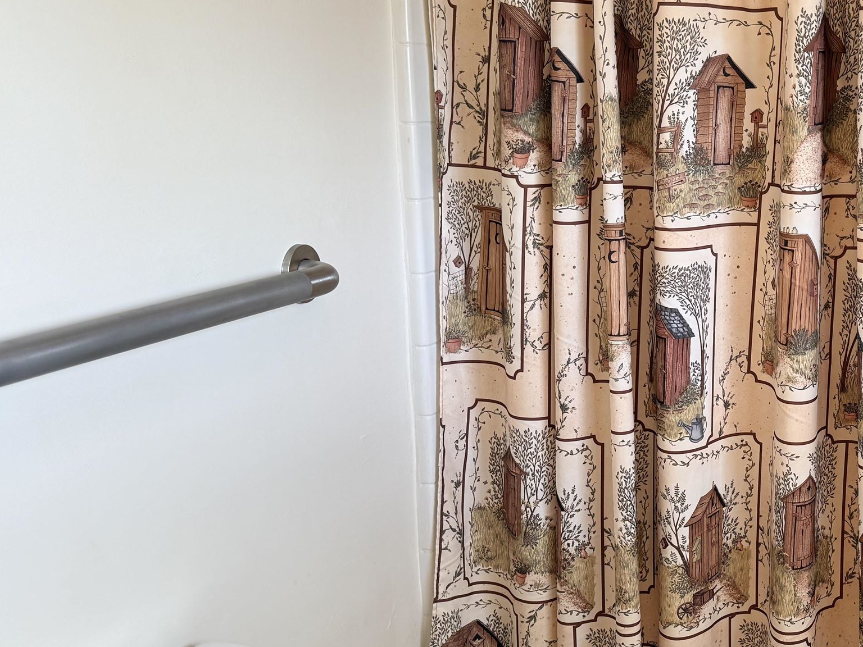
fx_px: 1197
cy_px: 382
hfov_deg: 36.7
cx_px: 807
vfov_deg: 30.2
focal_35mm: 48
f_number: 1.78
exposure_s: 1/120
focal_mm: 6.76
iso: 125
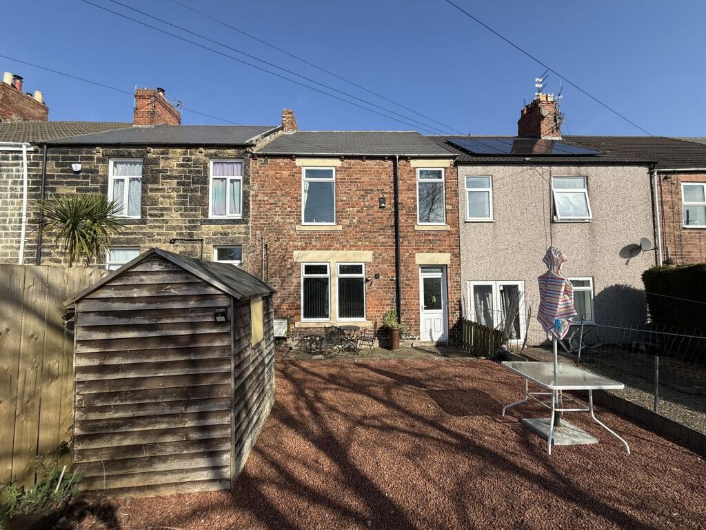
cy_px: 265
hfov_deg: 102.1
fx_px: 286
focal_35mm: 14
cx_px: 353
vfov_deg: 85.7
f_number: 2.2
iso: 50
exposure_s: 1/2165
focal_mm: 2.22
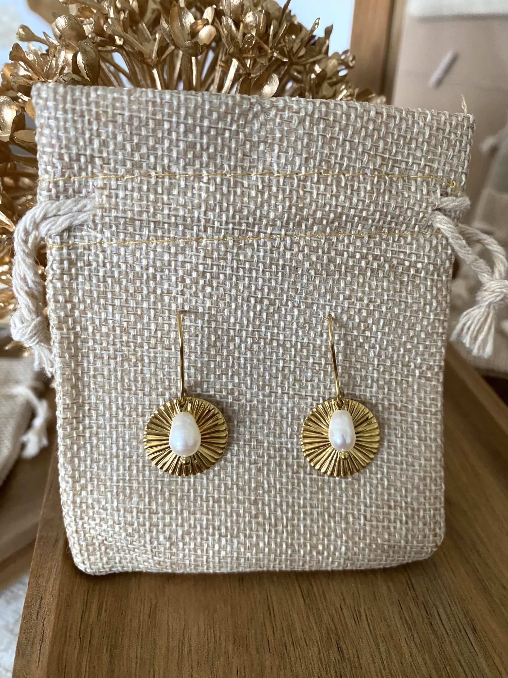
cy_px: 339
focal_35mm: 26
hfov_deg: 53.1
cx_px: 254
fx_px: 509
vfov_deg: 67.3
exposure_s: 1/60
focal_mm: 4.25
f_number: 1.8
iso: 250
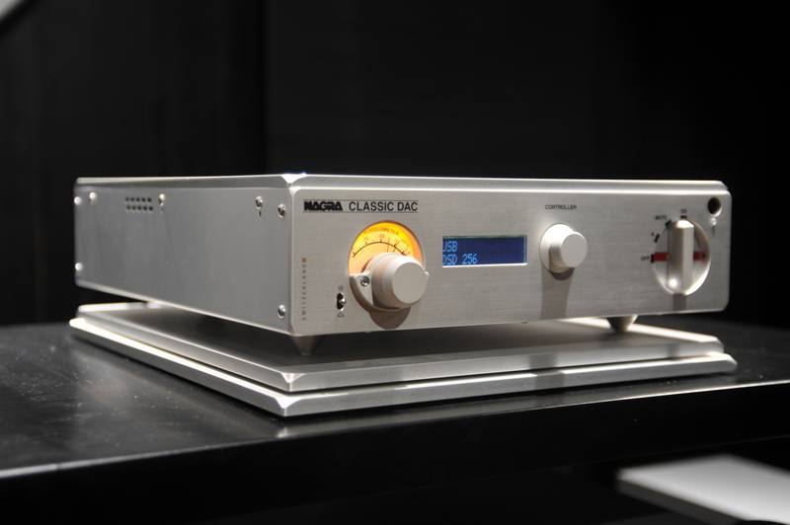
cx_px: 395
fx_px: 1206
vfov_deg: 24.6
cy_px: 262
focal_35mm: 55
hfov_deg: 36.3
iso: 400
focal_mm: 55
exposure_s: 1/8
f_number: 4.5
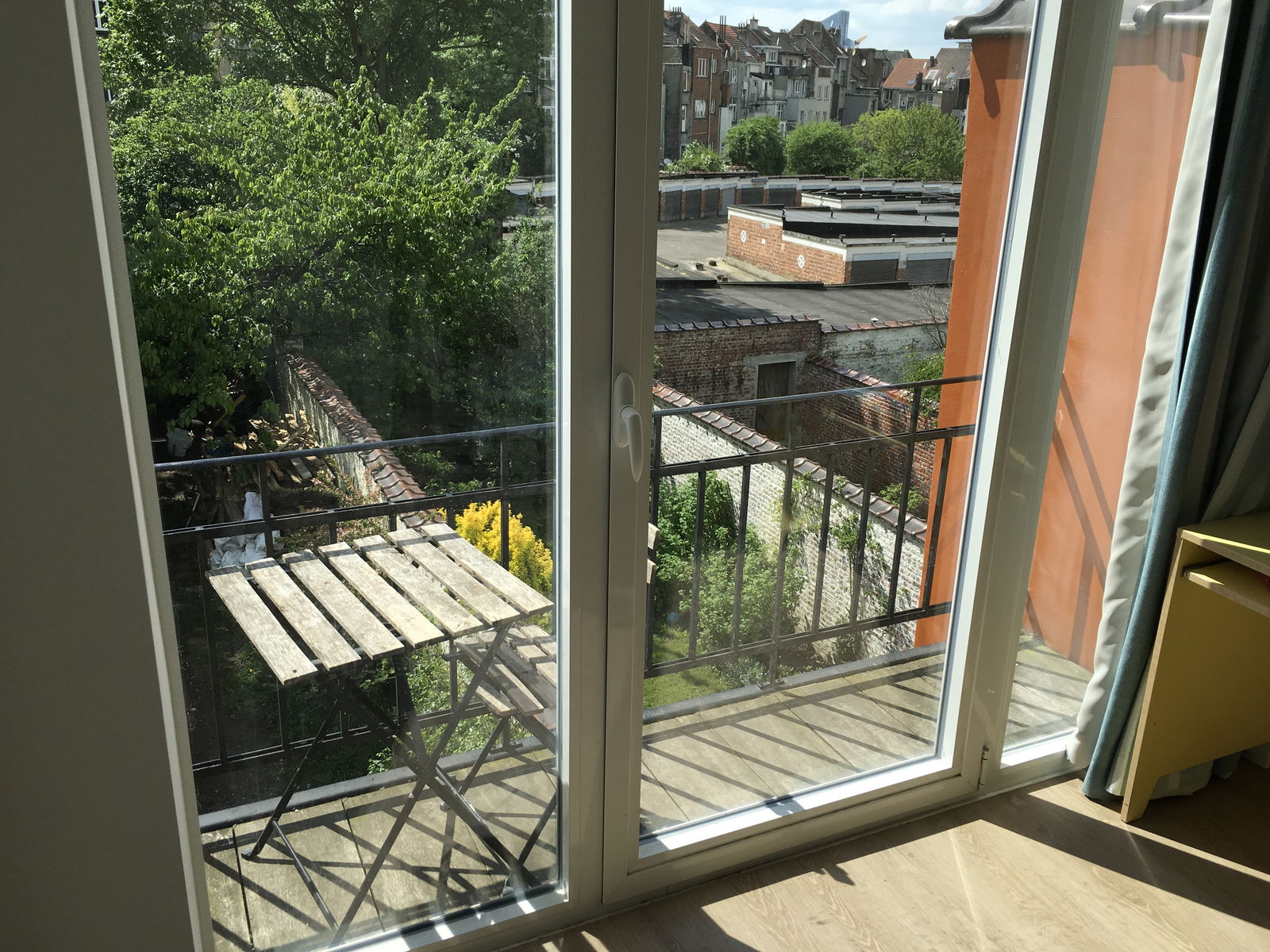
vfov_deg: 48.2
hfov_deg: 61.7
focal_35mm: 29
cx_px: 635
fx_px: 1064
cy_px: 476
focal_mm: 4.15
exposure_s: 1/1183
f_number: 2.2
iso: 25
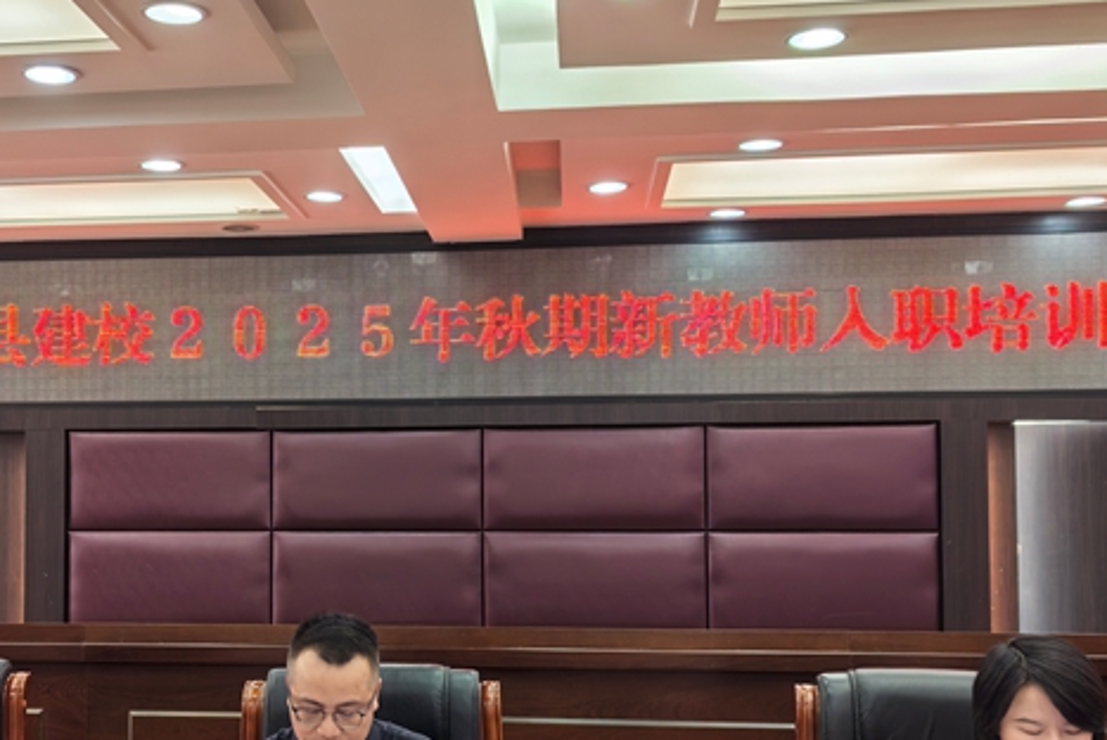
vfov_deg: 28.6
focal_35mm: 47
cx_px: 365
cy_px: 458
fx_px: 1446
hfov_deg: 41.3
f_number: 2
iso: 125
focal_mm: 5.72
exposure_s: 1/50
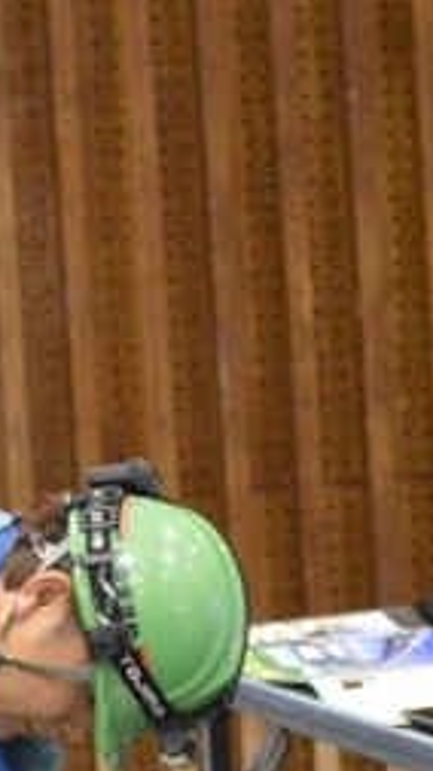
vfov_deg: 9.9
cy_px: 500
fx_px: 4464
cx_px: -174
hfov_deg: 5.5
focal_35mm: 218
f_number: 4
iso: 6400
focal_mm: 55
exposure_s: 1/200
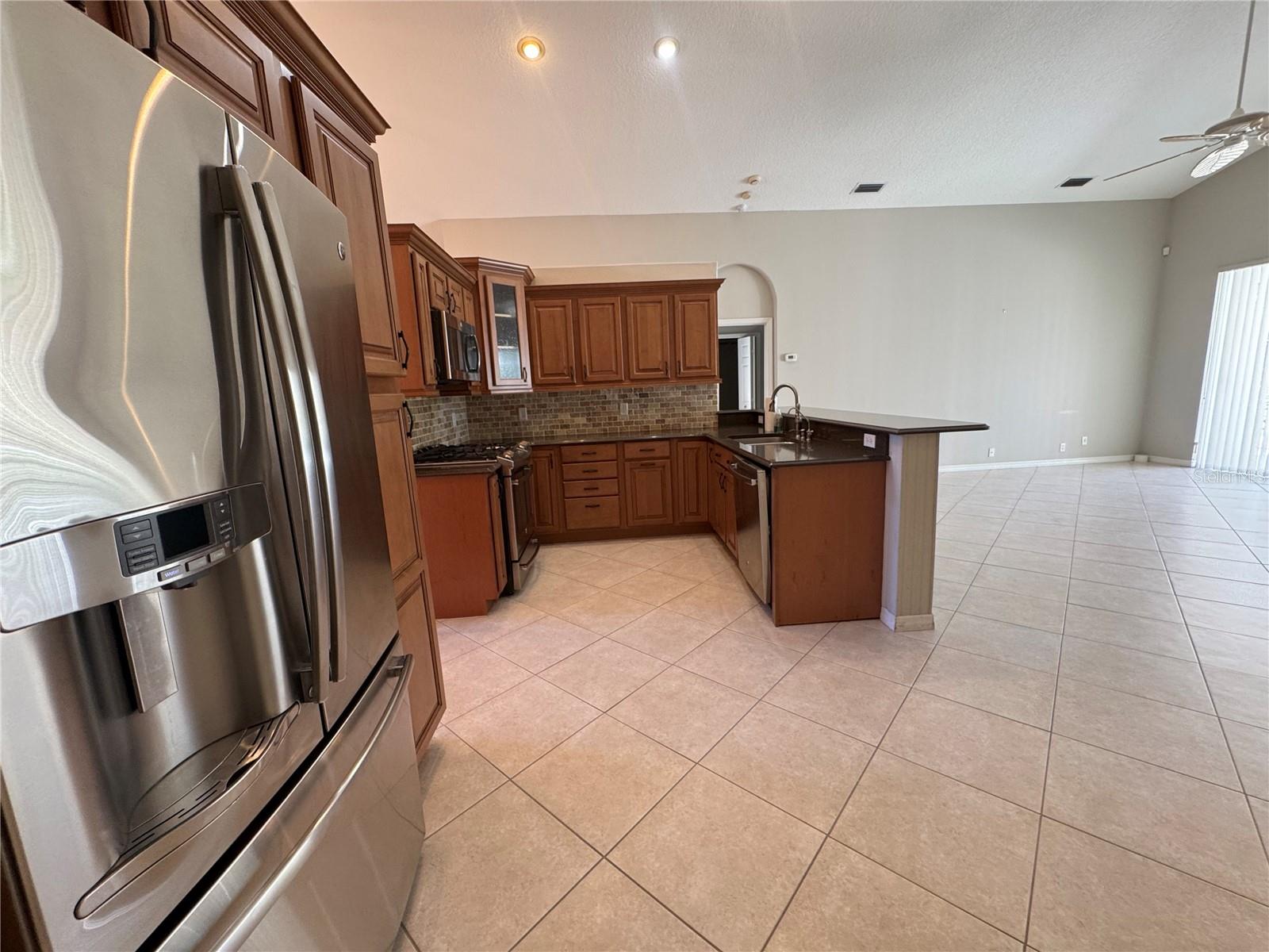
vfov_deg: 85.7
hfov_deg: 102.1
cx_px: 634
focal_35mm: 14
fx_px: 513
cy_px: 476
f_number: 2.2
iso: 160
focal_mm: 2.22
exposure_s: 1/60
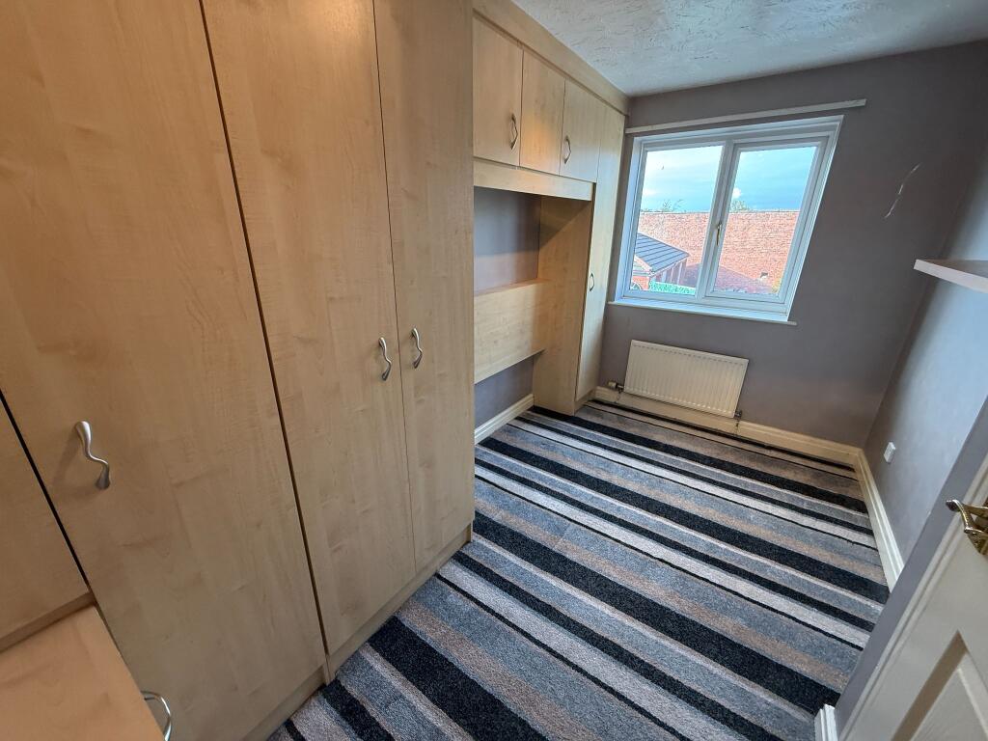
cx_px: 494
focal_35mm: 14
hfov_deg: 102.1
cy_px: 370
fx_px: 400
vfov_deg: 85.7
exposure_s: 1/100
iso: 250
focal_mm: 2.22
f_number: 2.2
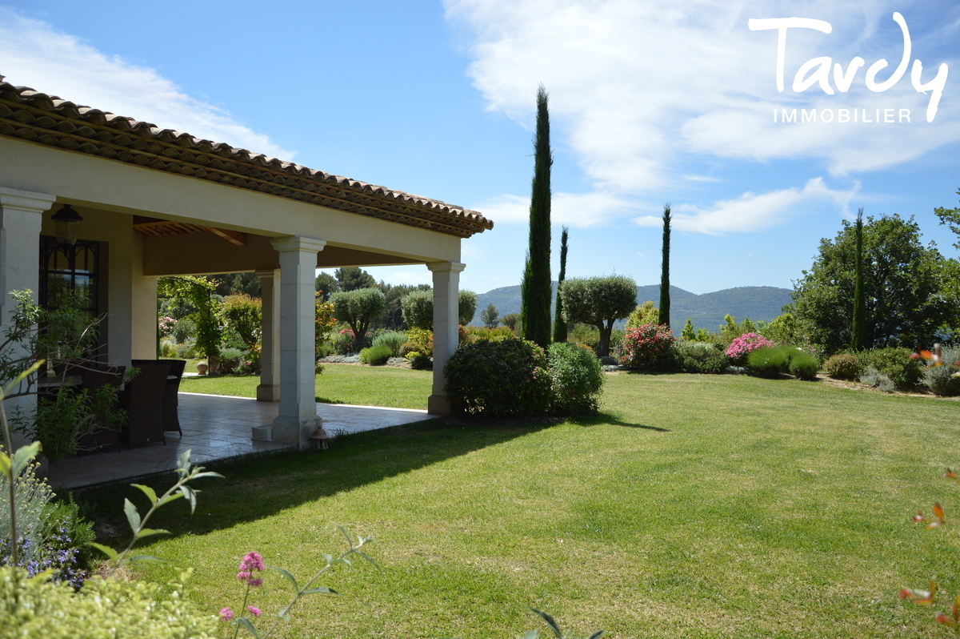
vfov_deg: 47.9
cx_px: 480
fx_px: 719
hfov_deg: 67.4
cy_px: 320
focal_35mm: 27
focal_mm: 18
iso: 100
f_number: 4
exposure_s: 1/640
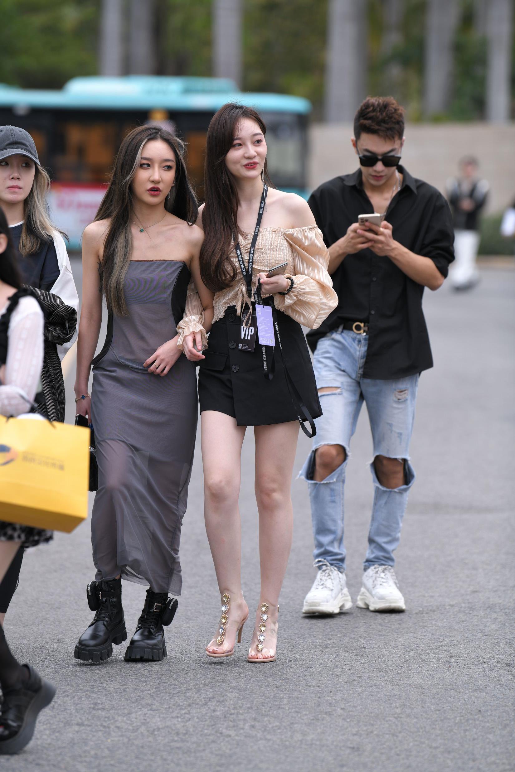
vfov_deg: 10.3
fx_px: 4291
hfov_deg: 6.9
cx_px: 258
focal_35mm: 200
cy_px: 386
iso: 220
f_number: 4
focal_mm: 200
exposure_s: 1/800
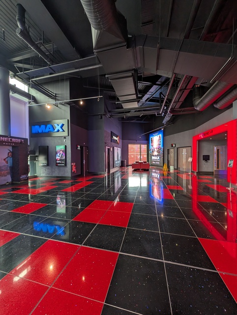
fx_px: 109
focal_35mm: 12
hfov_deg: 94.6
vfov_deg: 110.5
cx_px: 118
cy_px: 158
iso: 72
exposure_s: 1/40.1
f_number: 1.95
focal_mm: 2.23
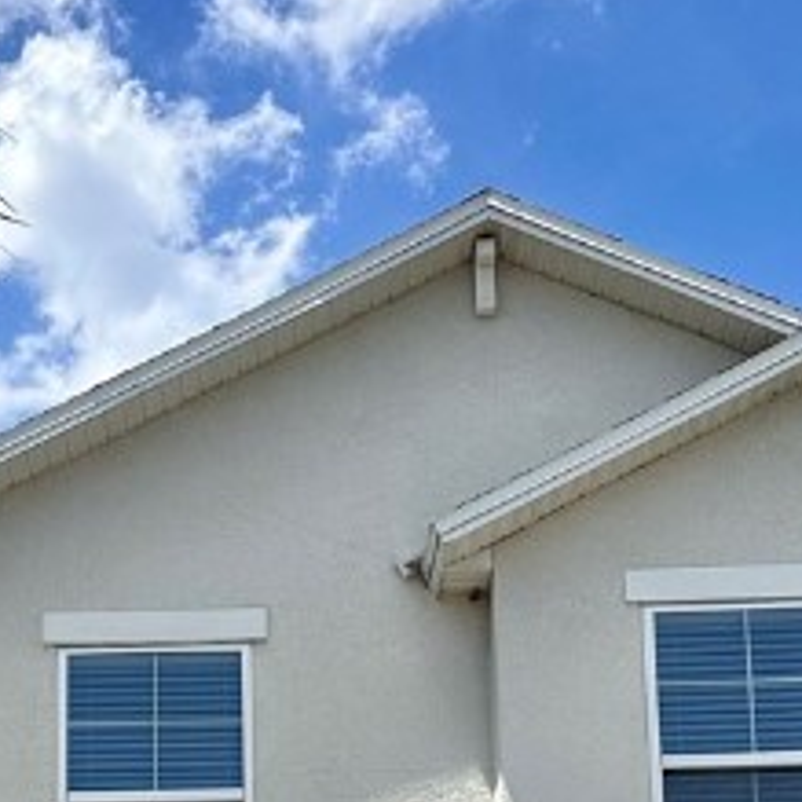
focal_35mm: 99
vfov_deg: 16.8
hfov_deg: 17.4
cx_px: 132
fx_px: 2595
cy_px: 959
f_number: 1.78
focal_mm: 6.86
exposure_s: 1/5263
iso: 80
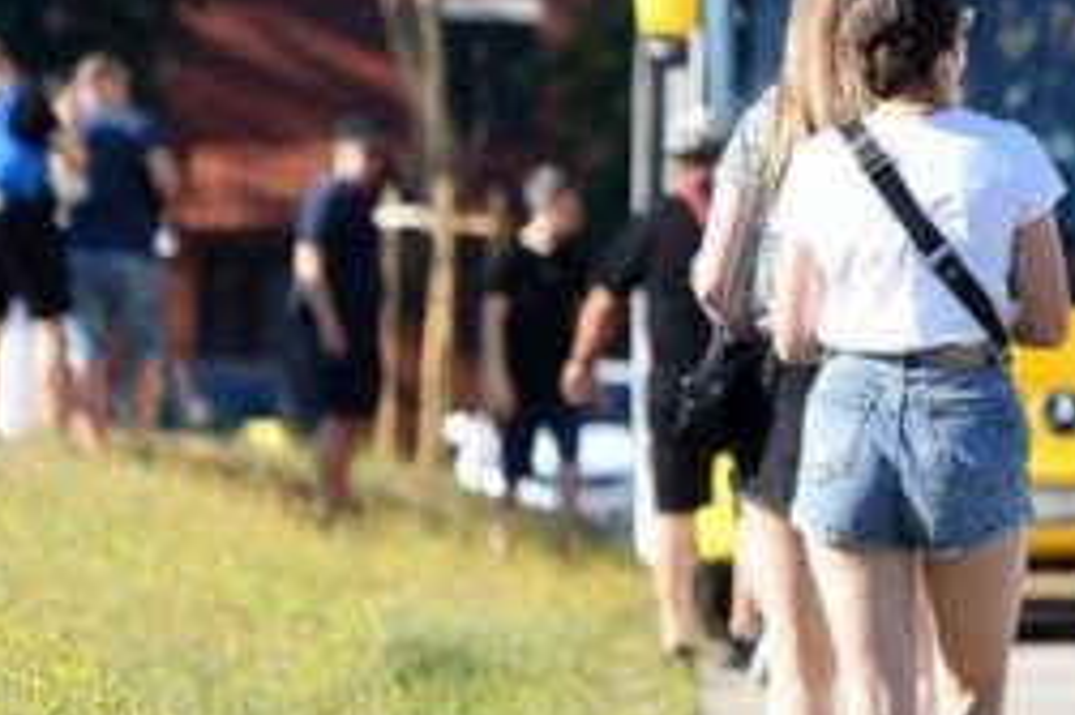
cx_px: 1987
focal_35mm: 703
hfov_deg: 2.9
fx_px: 20978
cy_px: -377
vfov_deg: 2.0
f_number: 5
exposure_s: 1/1250
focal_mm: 140
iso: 160
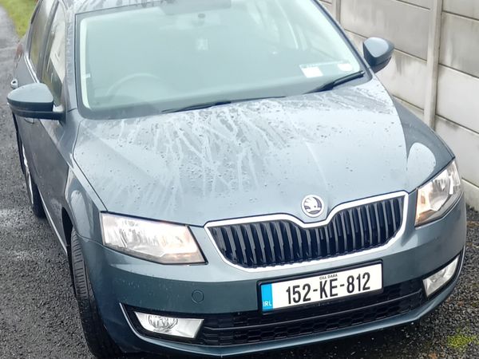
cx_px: 240
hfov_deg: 67.3
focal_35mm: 26
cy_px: 180
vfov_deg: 53.1
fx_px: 360
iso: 160
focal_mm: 3.98
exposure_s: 1/50
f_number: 1.8
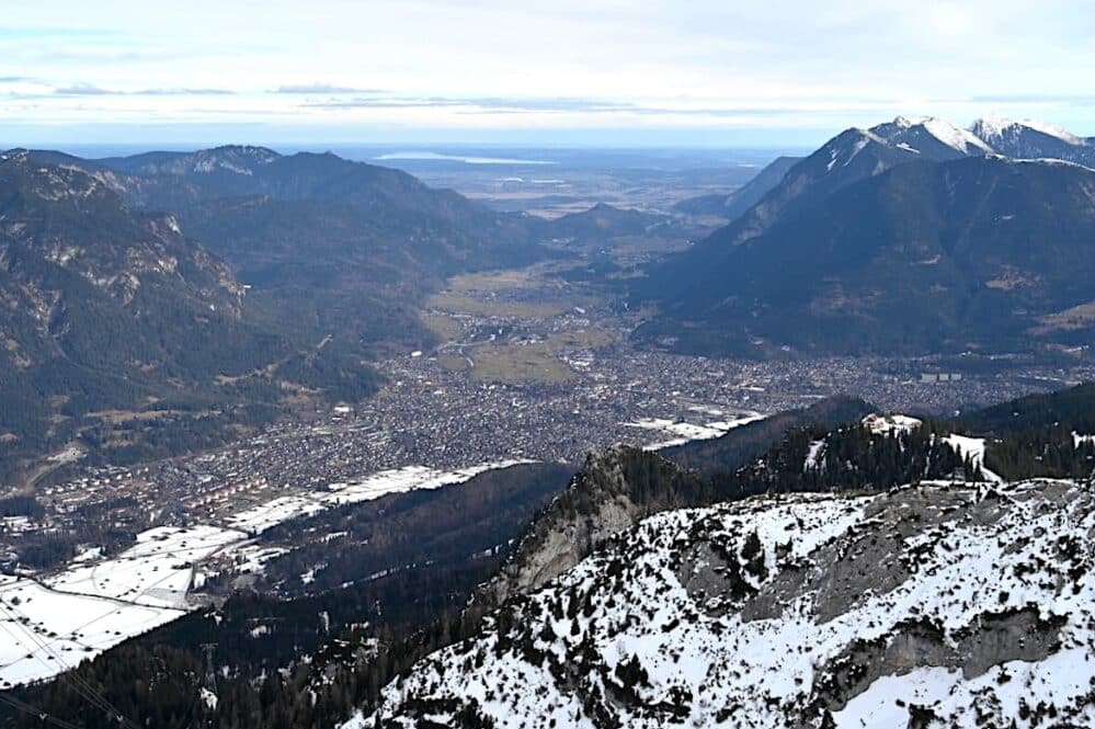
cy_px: 356
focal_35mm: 41
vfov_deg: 32.6
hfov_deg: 47.4
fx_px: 1246
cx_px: 552
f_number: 6.3
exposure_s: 1/320
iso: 100
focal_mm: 40
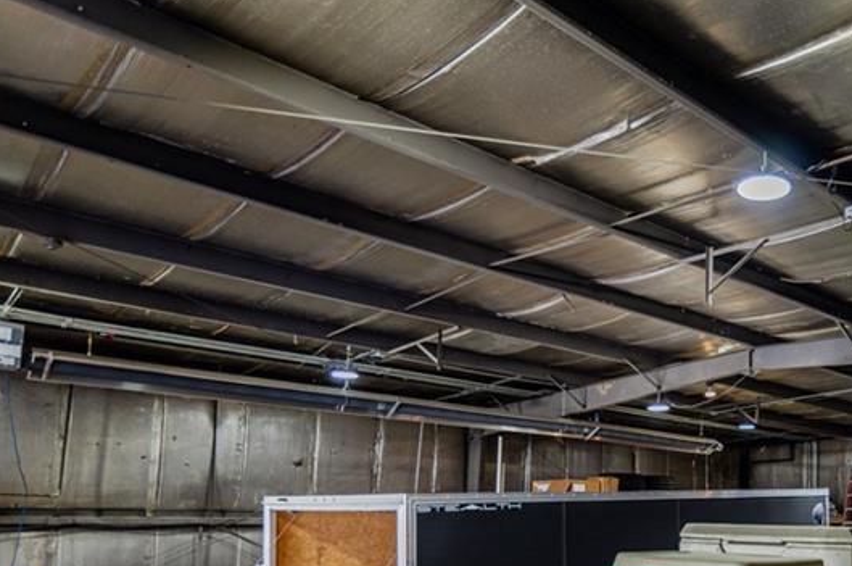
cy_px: 462
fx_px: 733
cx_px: 705
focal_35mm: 31
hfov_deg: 55.2
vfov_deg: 40.3
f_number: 2.8
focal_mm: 16
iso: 320
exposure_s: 1/250
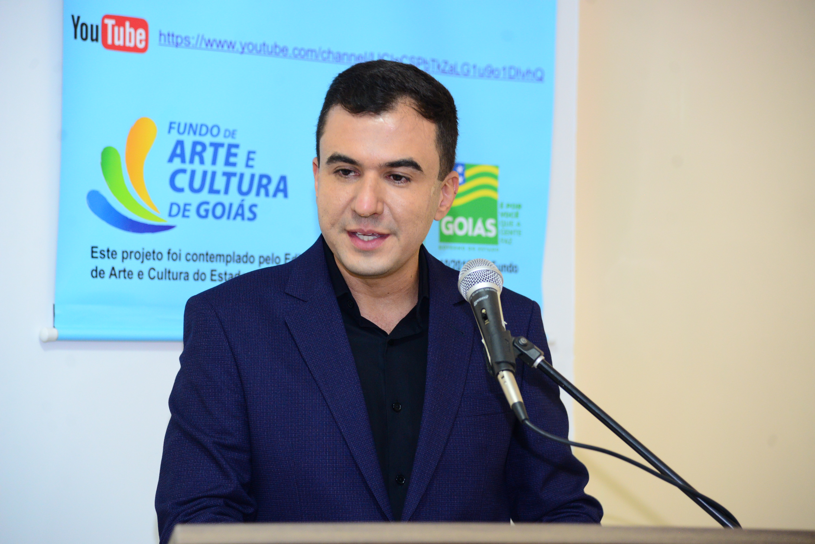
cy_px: 272
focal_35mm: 110
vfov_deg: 12.5
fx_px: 2491
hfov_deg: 18.6
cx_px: 408
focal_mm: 110
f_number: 4
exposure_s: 1/80
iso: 2500
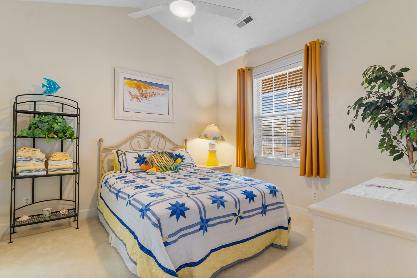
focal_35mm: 17
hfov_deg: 93.3
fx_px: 197
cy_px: 139
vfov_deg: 70.4
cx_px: 208
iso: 100
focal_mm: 11.5
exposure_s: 1/3
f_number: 4.8
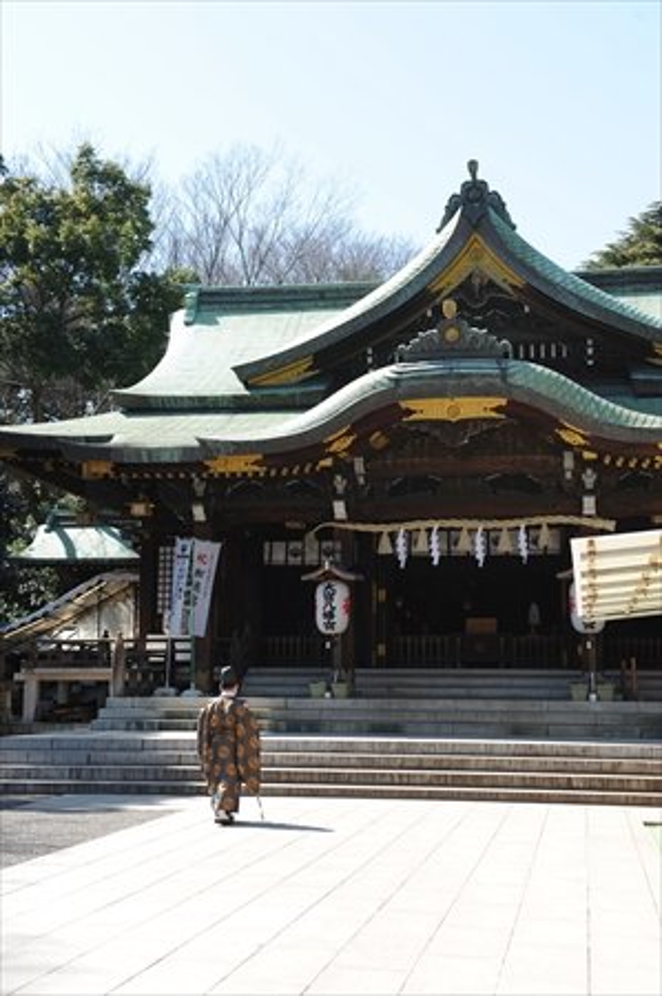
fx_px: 1327
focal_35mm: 48
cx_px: 331
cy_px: 498
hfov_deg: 28.0
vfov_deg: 41.2
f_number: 7.1
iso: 200
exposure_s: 1/200
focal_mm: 48
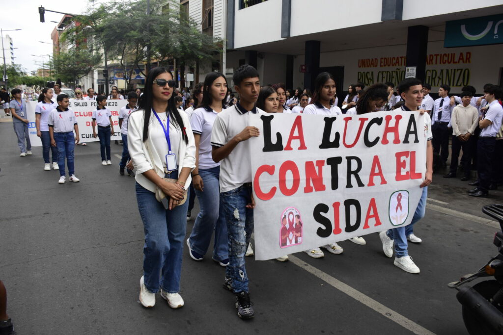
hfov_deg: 67.4
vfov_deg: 47.9
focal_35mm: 27
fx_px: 377
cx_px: 252
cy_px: 168
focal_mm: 18
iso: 400
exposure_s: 1/640
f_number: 5.6
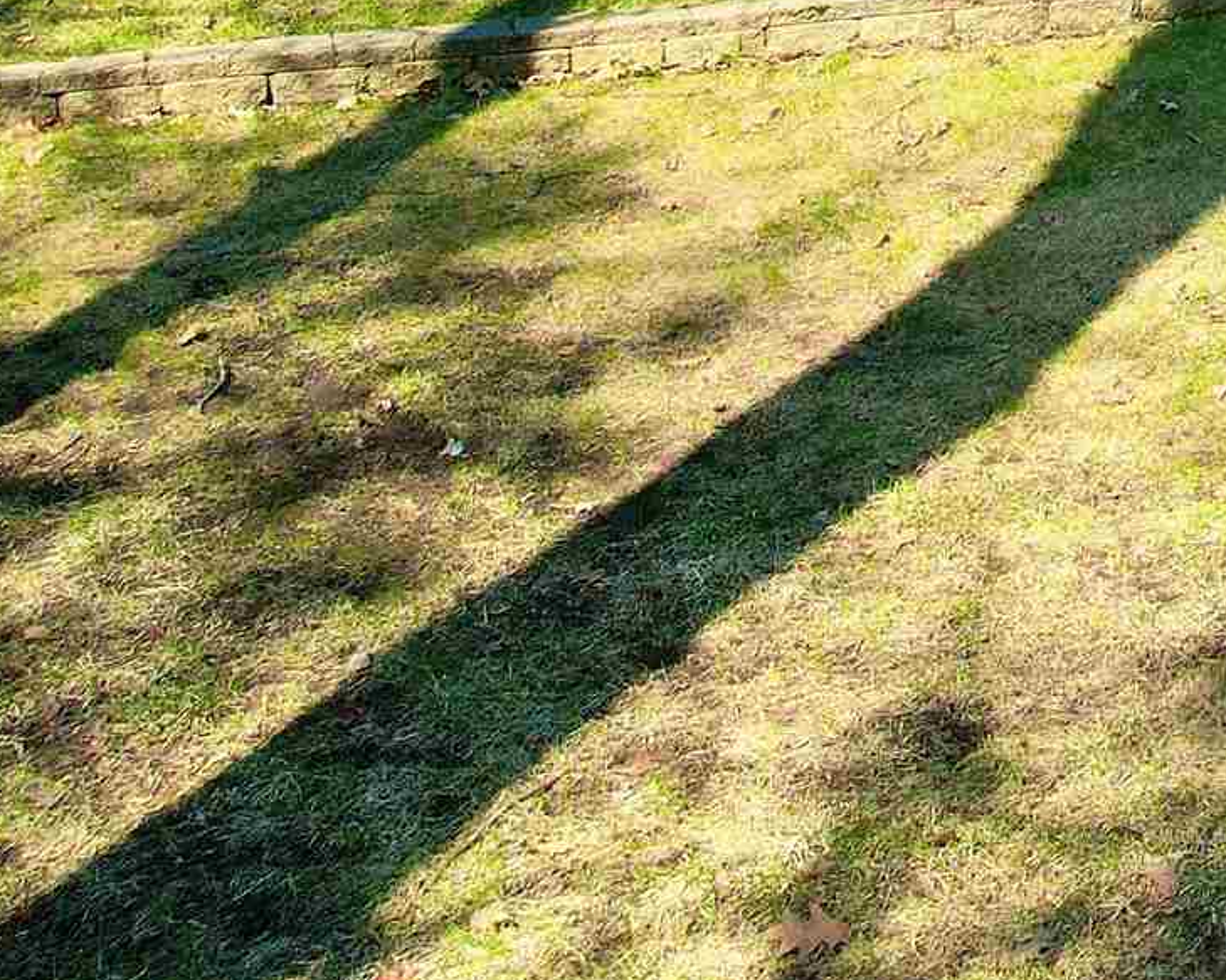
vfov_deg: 15.5
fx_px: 3156
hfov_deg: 19.0
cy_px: -718
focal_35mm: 87
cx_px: 1899
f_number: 2.8
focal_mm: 8.38
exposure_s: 1/1250
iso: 100
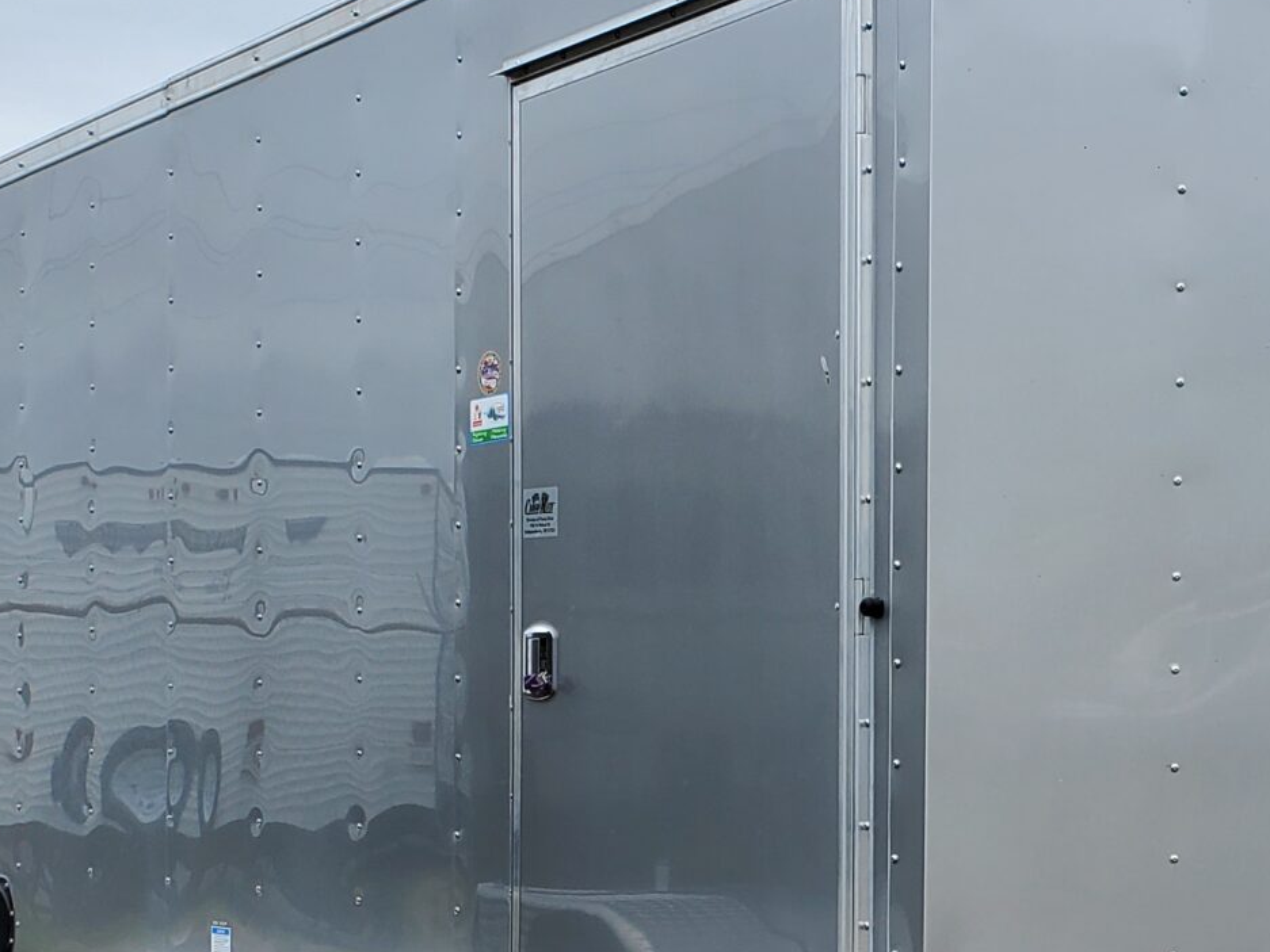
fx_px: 2605
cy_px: 760
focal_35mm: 71
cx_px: 1019
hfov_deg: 26.9
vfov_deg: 20.5
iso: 50
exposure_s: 1/503
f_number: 2.4
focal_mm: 4.3
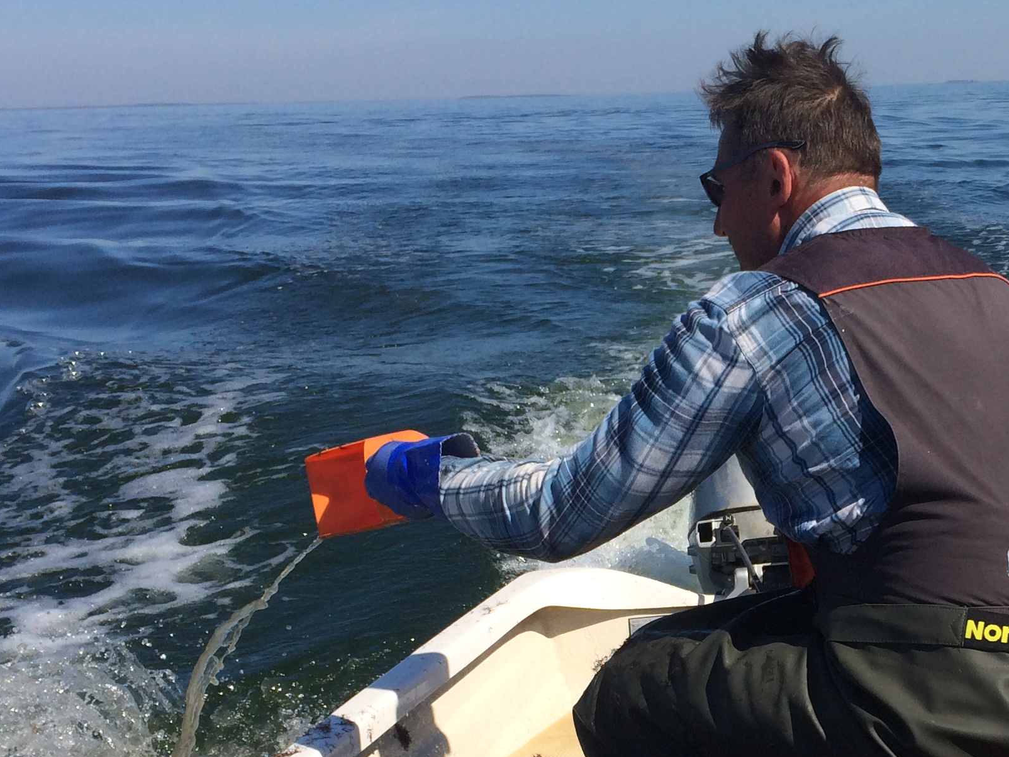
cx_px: 782
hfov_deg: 32.0
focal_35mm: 59
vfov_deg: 24.2
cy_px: 658
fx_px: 1720
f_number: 2.2
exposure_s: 1/2933
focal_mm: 4.15
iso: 32
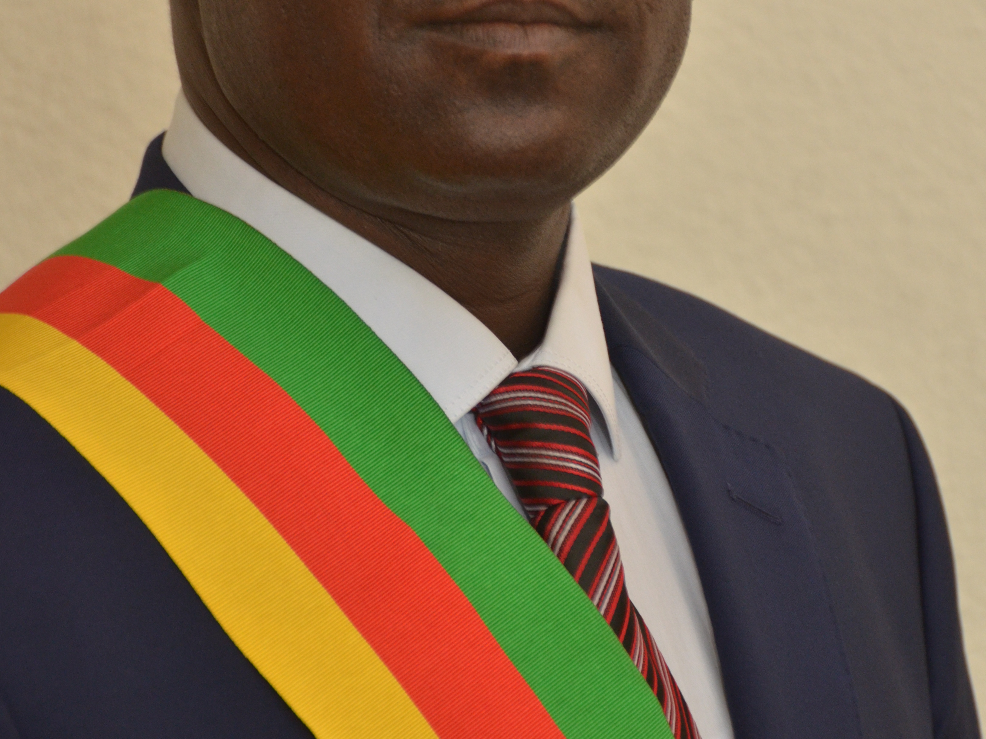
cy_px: 107
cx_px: 493
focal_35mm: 261
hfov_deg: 7.6
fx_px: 7435
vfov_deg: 5.7
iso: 800
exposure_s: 1/60
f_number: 5.3
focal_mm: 120
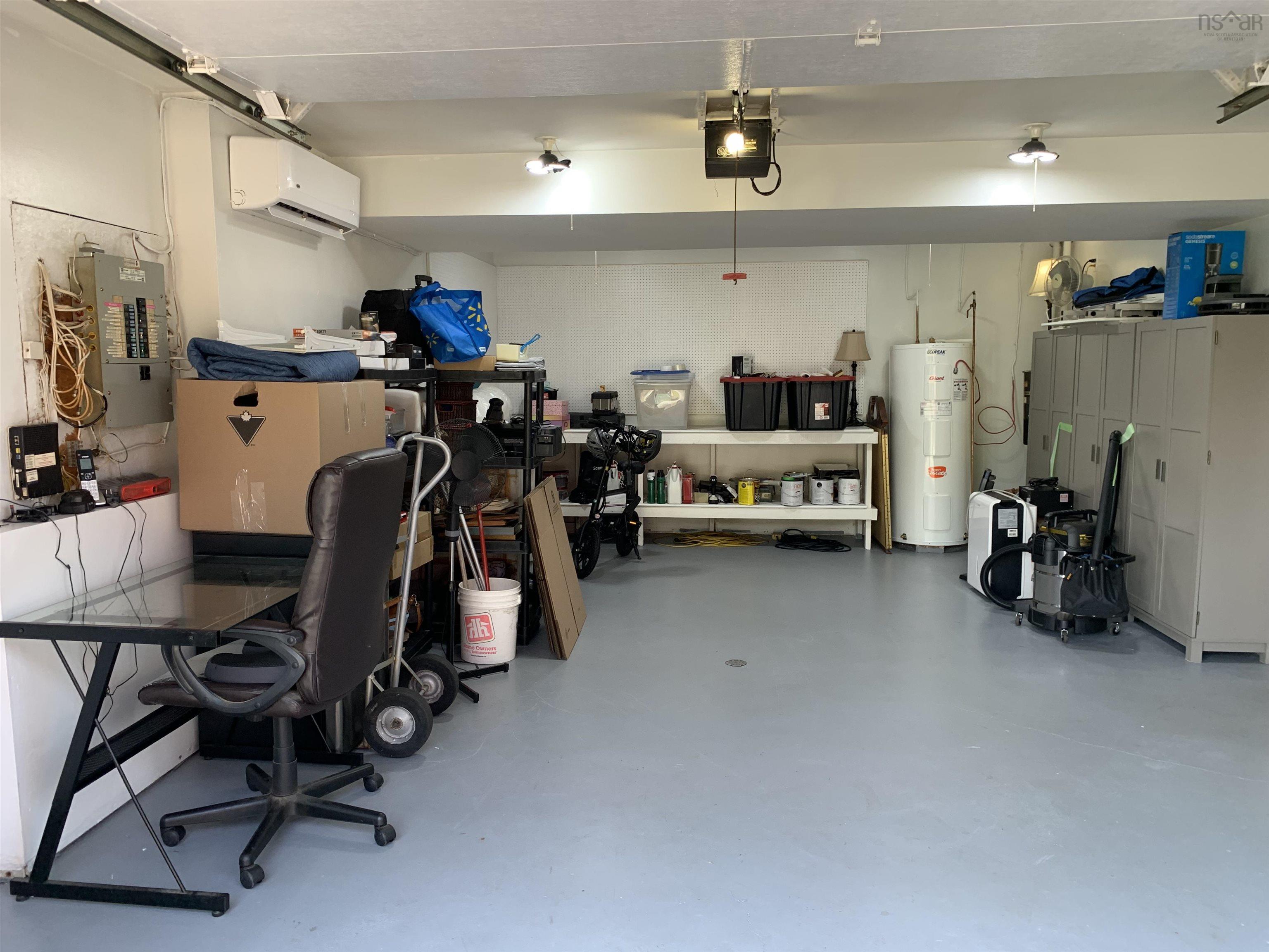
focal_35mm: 26
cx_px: 634
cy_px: 476
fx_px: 953
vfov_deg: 53.1
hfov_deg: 67.3
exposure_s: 1/121
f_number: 1.8
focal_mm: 4.25
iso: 64
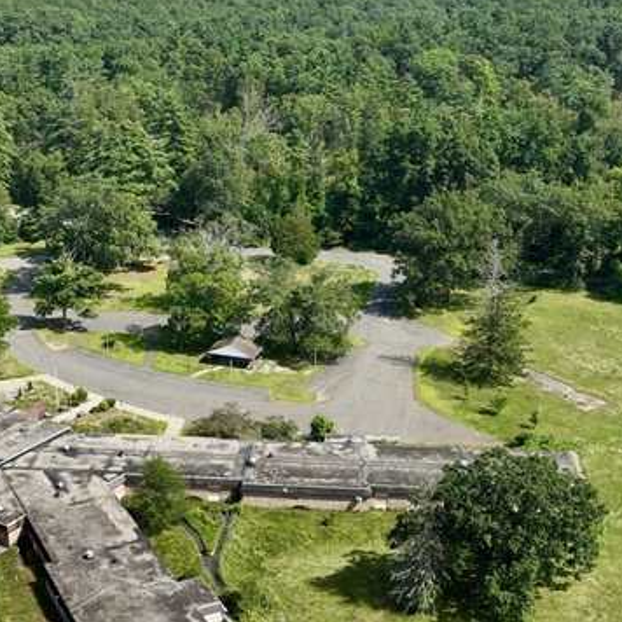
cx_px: 241
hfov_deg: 28.1
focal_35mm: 61
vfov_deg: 27.9
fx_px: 1240
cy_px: 427
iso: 100
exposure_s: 1/1600
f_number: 2.8
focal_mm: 12.29
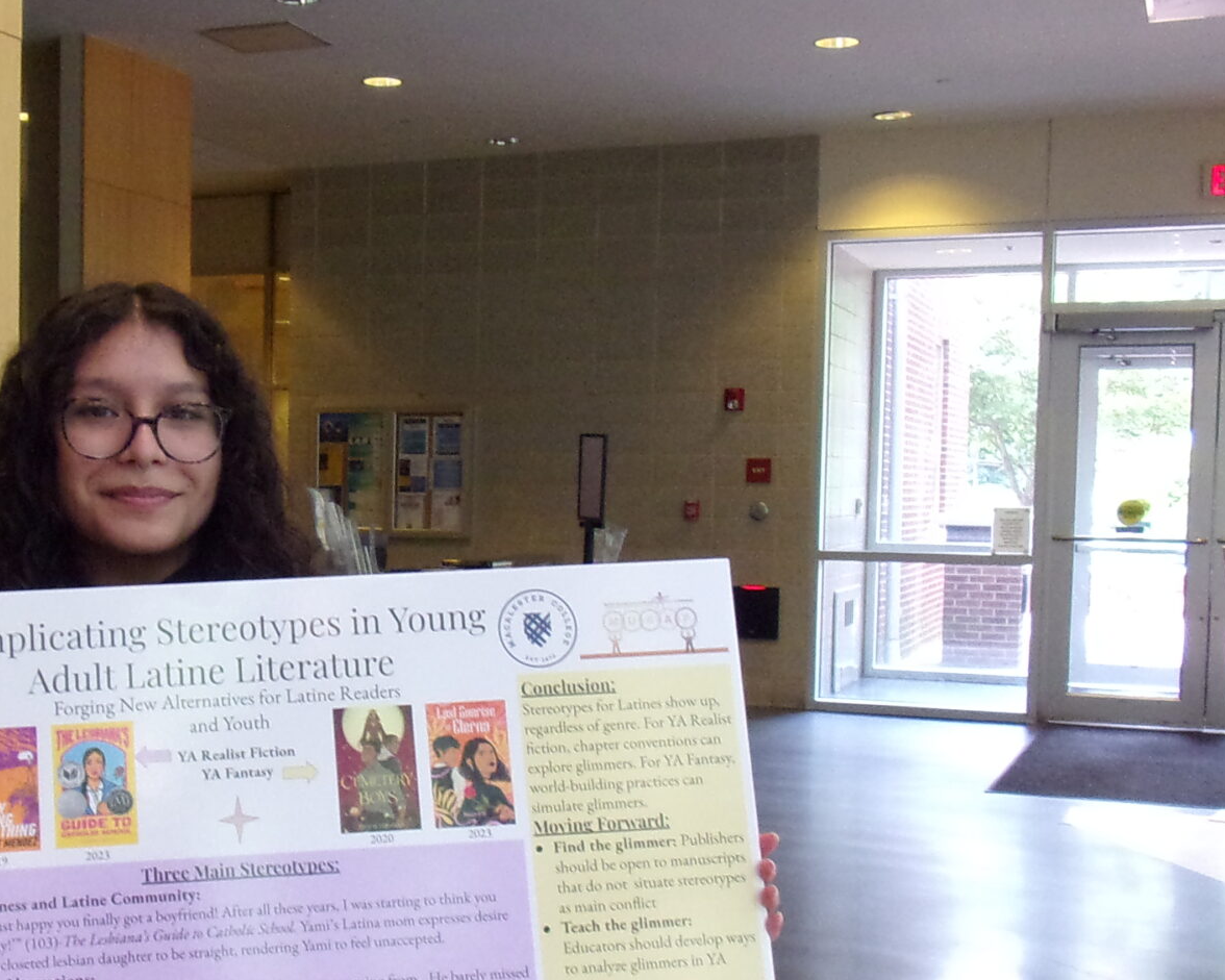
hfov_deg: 35.6
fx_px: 1849
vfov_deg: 29.6
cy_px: 598
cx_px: 265
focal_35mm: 51
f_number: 3.3
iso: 292
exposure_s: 1/34
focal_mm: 4.3
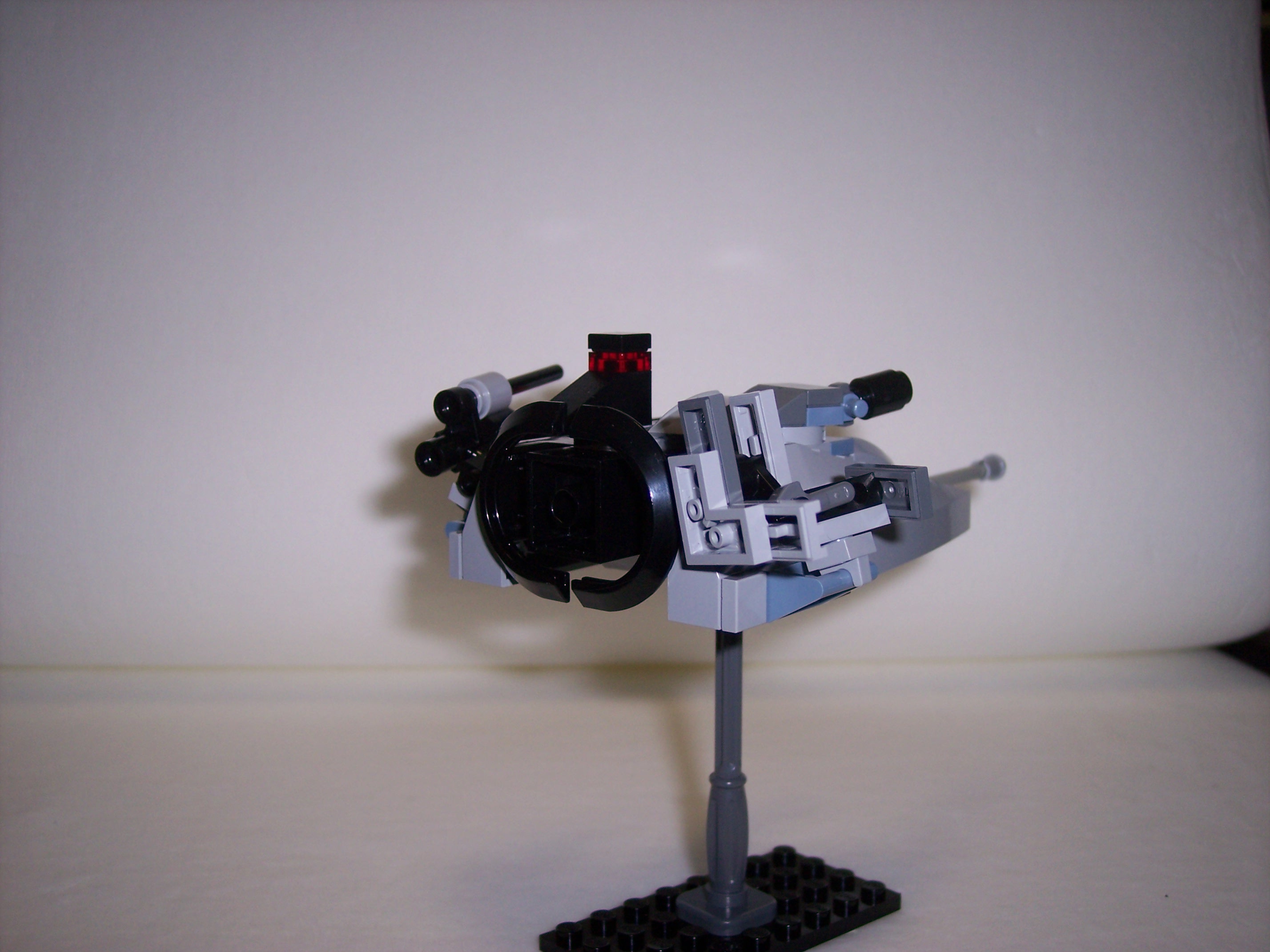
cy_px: 476
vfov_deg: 36.8
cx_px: 635
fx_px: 1431
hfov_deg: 47.9
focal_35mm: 39
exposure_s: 1/60
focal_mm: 8
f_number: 2.8
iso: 100
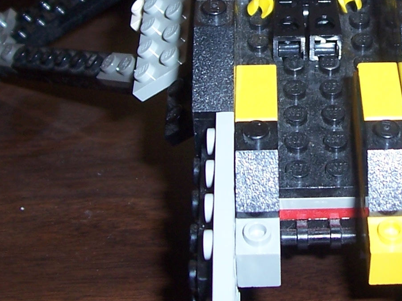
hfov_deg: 22.1
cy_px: 2
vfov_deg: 16.6
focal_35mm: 87
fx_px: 1010
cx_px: 339
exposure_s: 1/60
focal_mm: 5.6
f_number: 2.7
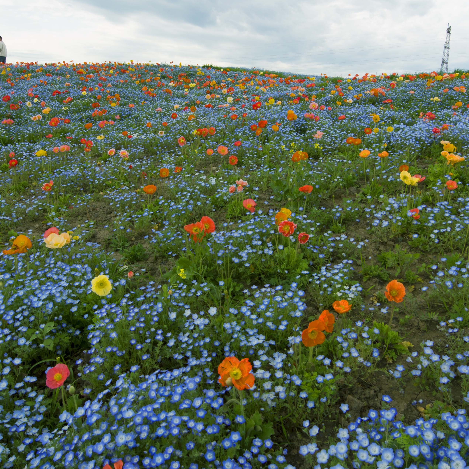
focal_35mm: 30
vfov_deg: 53.9
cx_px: 233
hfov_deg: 54.0
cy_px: 208
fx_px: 460
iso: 200
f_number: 9
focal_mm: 14
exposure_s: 1/320
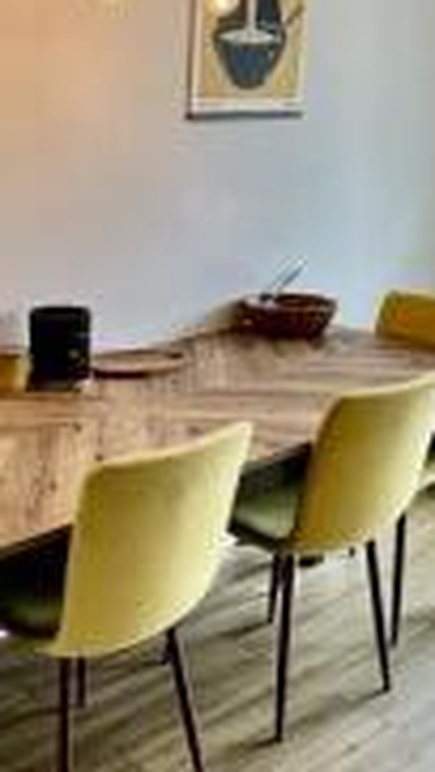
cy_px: 437
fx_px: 1003
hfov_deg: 23.6
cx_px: 15
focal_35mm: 49
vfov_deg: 42.0
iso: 160
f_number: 2.2
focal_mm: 2.22
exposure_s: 1/100
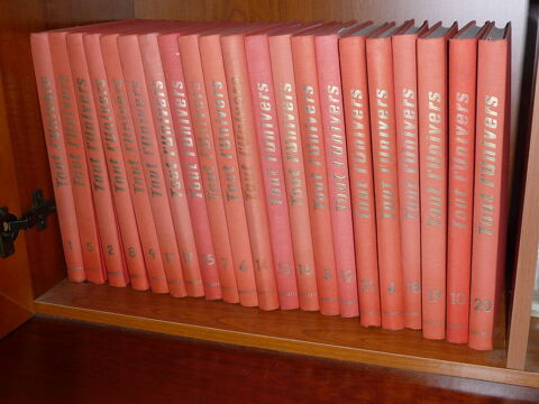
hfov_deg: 43.9
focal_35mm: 43
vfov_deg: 33.6
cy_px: 202
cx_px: 270
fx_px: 670
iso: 100
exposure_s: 1/30
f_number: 3.5
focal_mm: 5.3
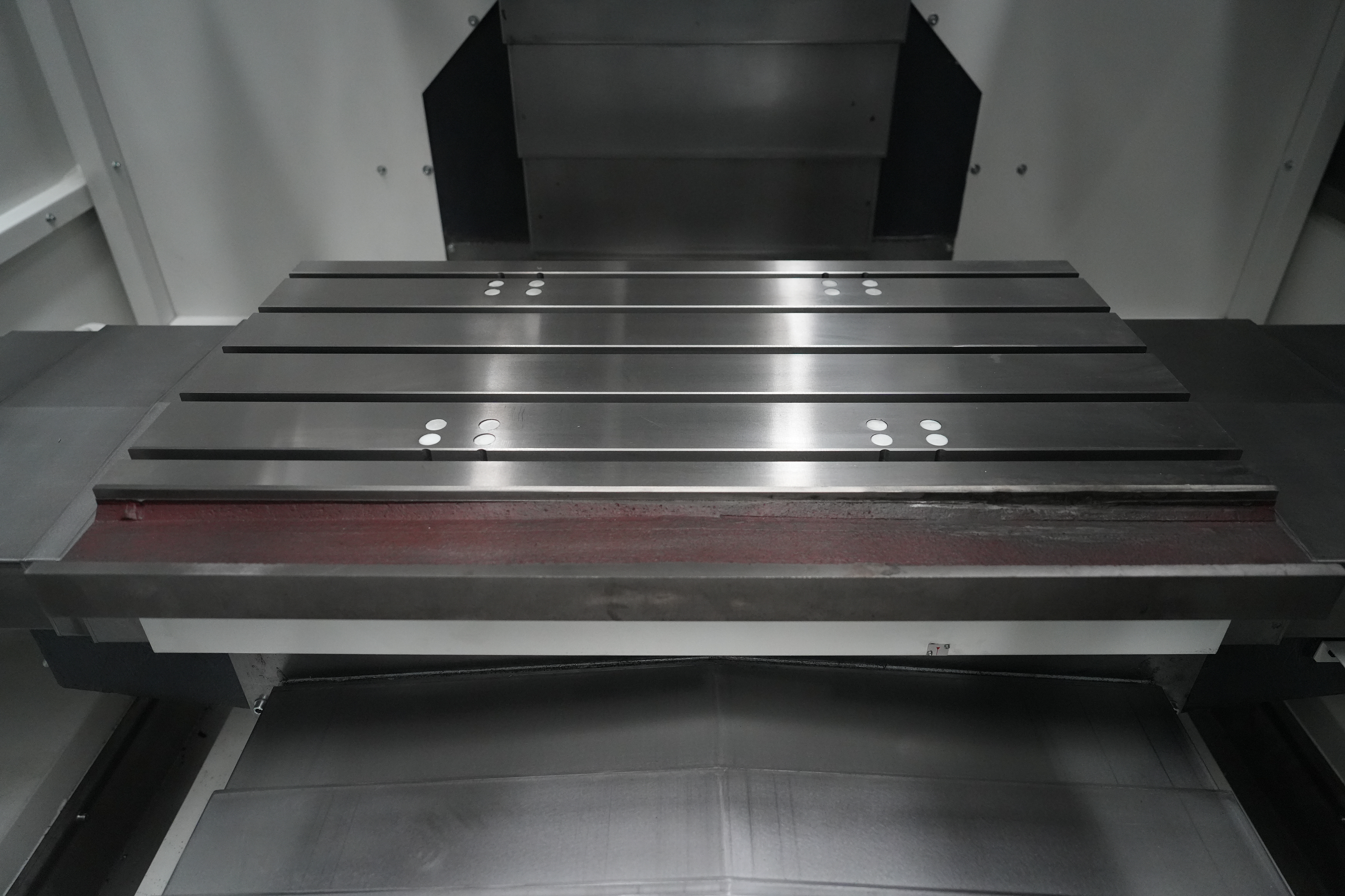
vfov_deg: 53.1
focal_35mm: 24
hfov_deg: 73.7
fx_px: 897
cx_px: 672
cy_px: 448
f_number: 2.8
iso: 5000
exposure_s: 1/160
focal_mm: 24
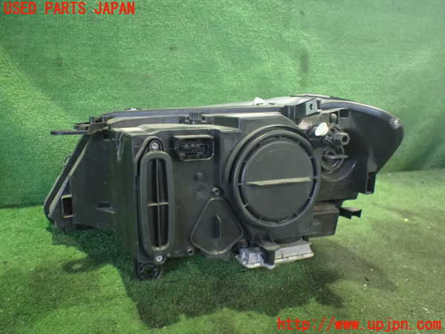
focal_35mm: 30
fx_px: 386
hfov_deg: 60.0
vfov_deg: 46.8
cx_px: 222
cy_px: 167
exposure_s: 1/30
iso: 1250
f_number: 2.3
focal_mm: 5.4
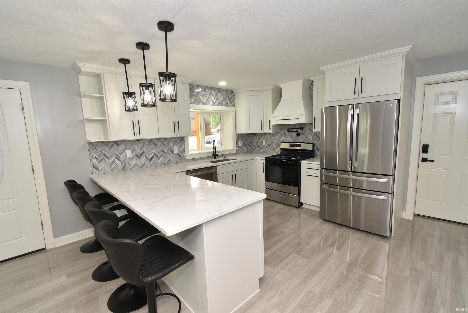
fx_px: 195
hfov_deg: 100.3
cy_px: 156
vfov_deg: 77.4
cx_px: 234
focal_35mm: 15
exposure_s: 1/15
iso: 400
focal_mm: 10
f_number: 11
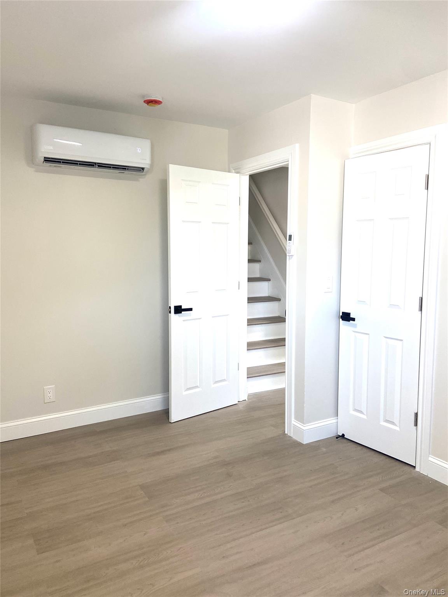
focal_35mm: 26
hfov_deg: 53.1
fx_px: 449
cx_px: 224
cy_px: 298
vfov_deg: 67.3
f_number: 1.8
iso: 100
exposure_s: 1/120
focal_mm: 4.25
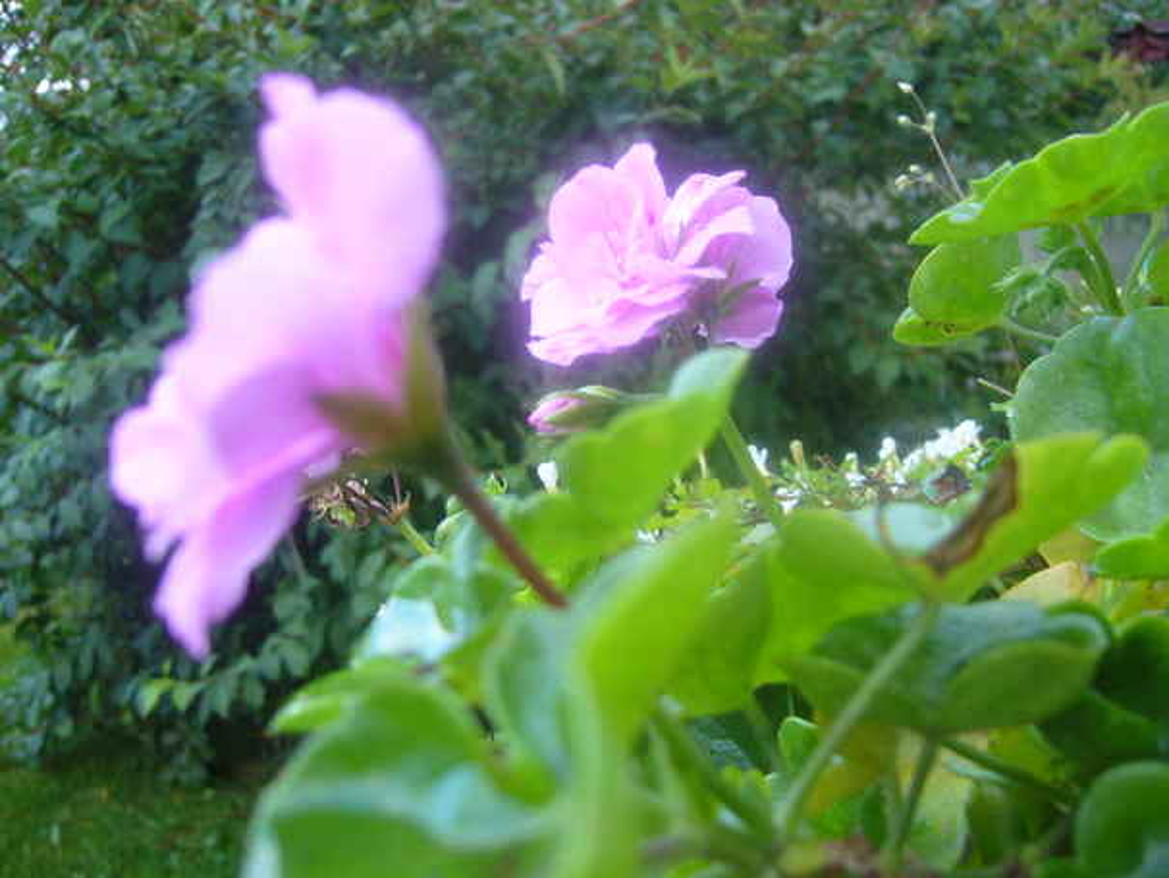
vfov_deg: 39.7
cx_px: 584
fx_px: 1216
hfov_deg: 51.3
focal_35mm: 36
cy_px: 439
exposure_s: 1/40
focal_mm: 6
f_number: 2.9
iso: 100
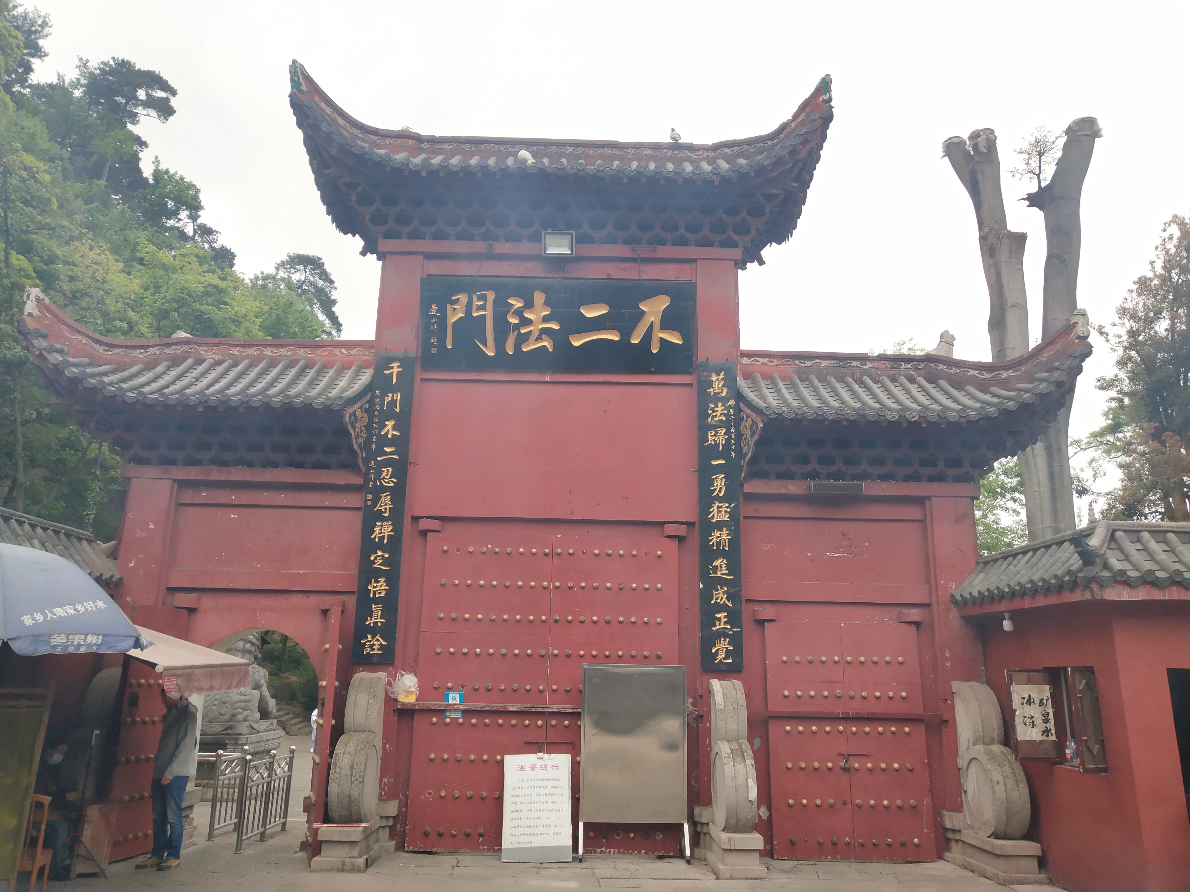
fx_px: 1031
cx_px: 595
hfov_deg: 60.0
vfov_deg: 46.8
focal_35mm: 30
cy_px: 446
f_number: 1.8
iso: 121
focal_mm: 3.95
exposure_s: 1/200
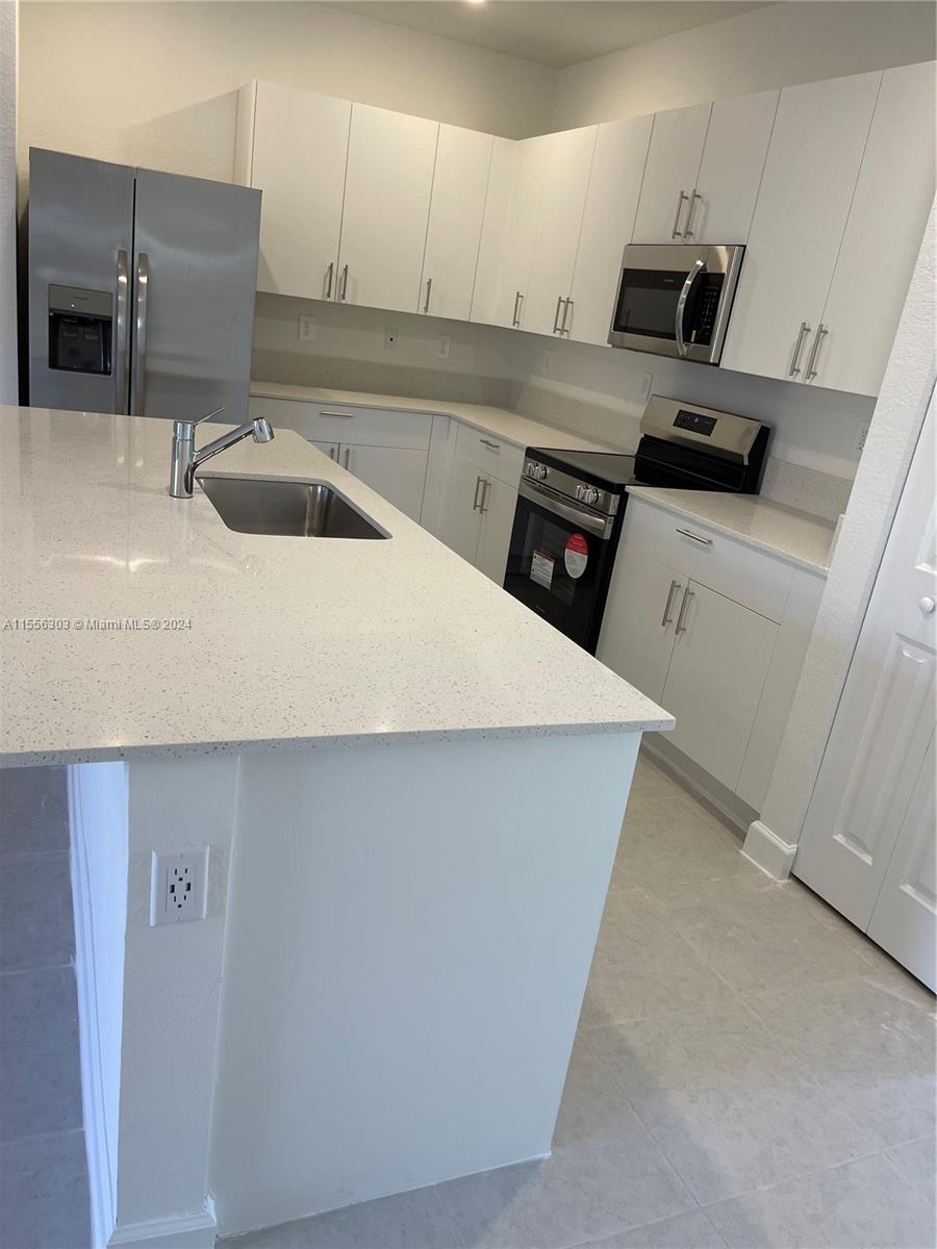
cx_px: 468
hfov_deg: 54.9
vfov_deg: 69.4
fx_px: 902
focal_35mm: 25
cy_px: 624
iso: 125
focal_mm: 5.1
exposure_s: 1/120
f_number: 1.6
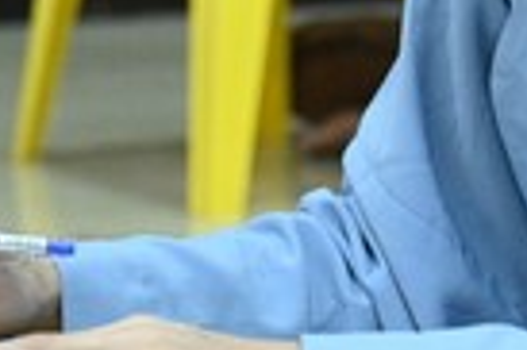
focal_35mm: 276
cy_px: -188
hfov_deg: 7.5
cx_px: 377
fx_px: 4035
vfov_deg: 4.9
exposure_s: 1/200
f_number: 4
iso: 8000
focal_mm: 58
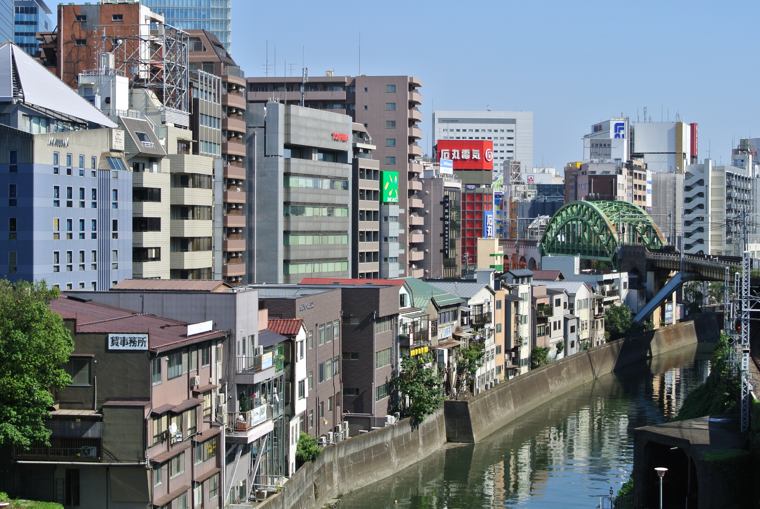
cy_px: 254
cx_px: 380
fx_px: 1522
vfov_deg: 19.0
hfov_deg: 28.0
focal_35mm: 72
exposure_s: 1/250
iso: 100
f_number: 8
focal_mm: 26.7
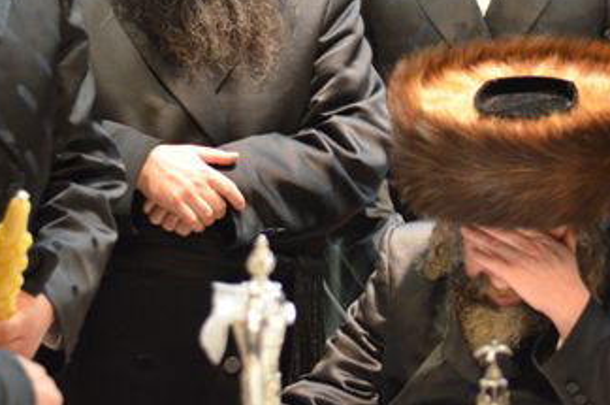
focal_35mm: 148
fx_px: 2504
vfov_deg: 9.2
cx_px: 461
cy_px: 117
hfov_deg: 13.8
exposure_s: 1/200
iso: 3200
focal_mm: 50
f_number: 1.8
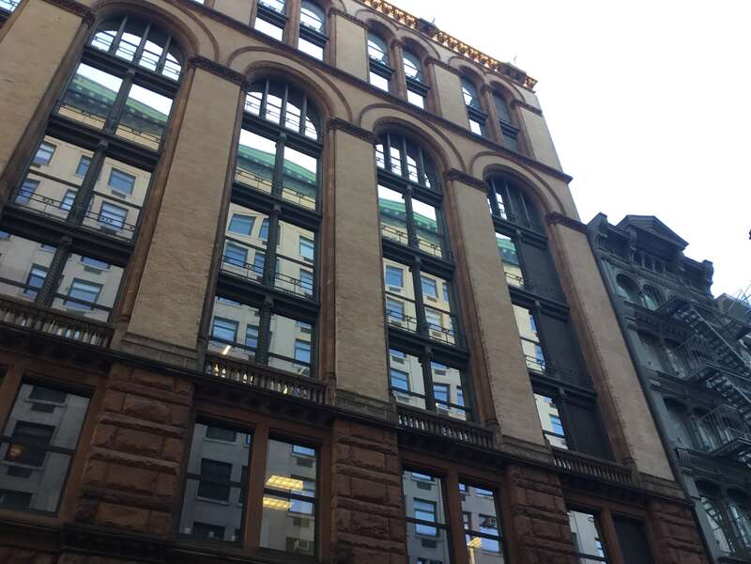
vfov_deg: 45.4
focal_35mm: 31
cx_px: 376
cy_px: 282
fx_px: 673
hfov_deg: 58.4
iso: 40
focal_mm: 3.3
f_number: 2.4
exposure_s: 1/120
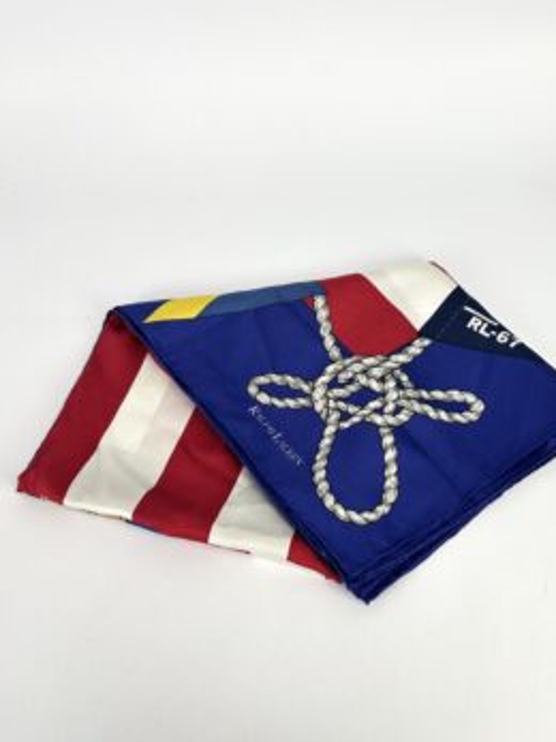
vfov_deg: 59.9
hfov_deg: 46.7
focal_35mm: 30
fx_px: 643
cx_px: 304
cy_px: 402
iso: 32
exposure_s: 1/128
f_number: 1.5
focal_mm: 5.7
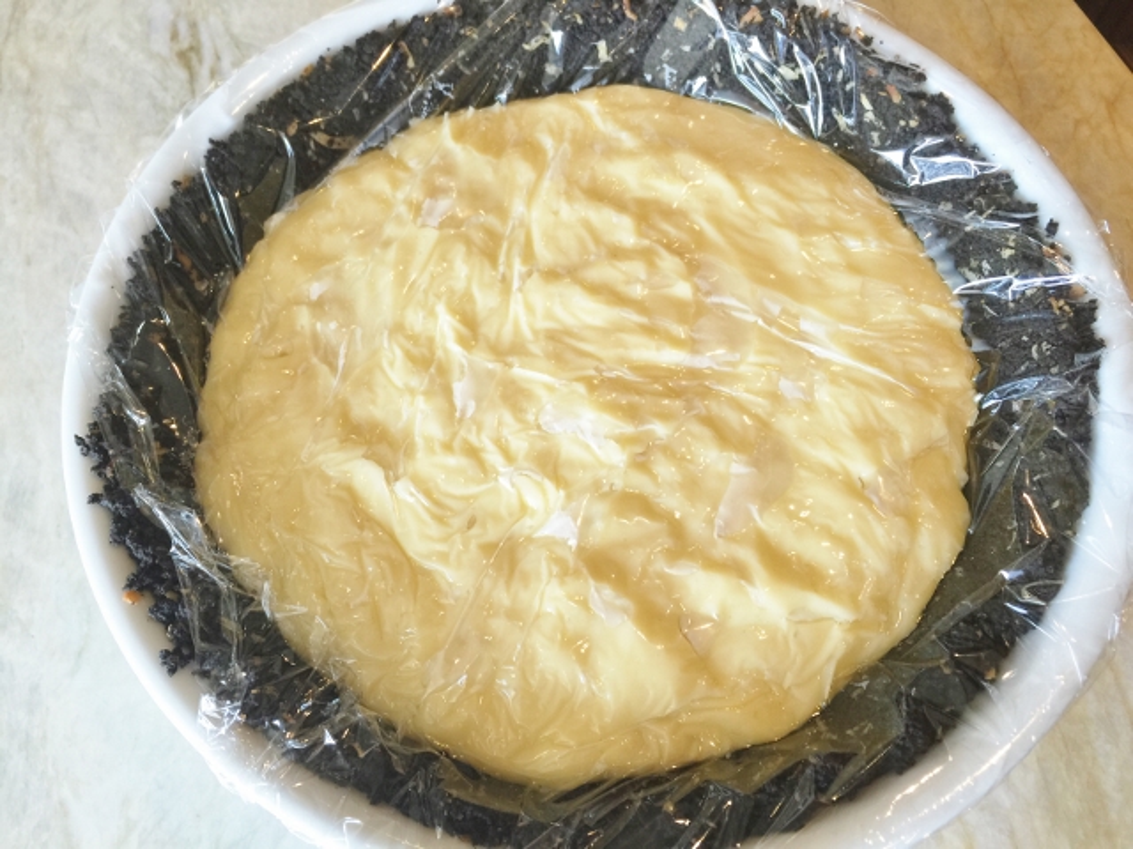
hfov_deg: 61.7
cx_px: 566
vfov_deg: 48.2
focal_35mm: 29
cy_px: 424
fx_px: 949
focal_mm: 4.15
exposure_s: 1/30
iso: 32
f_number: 2.2
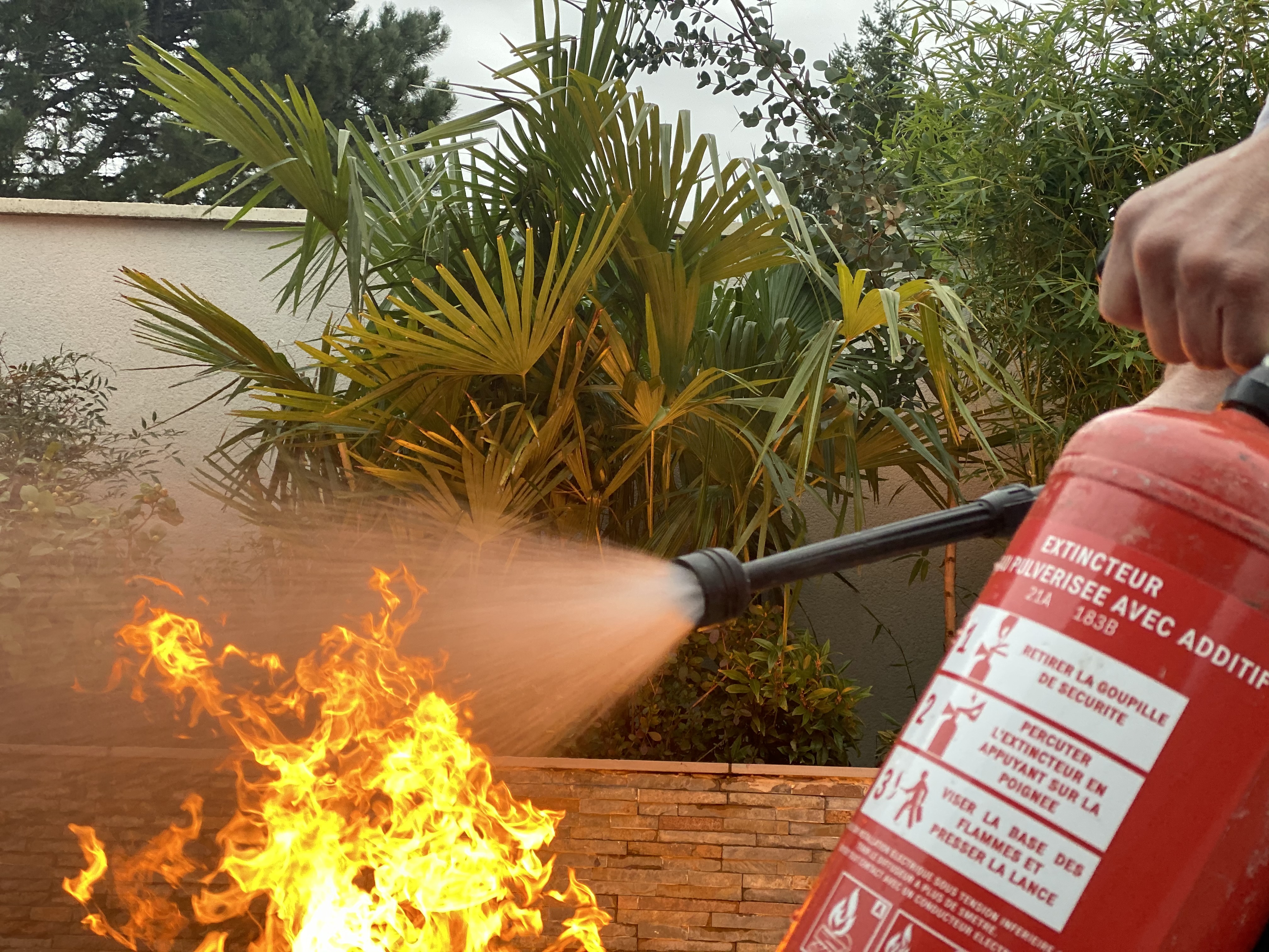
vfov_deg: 28.0
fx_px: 1906
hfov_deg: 36.8
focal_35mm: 52
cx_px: 634
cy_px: 476
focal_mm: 6
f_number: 2
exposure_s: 1/122
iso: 50
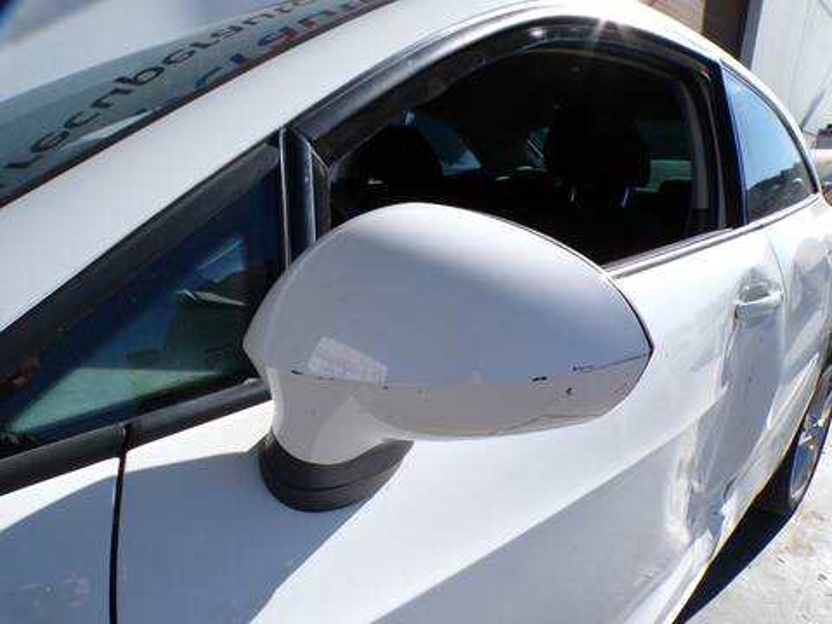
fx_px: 577
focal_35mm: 24
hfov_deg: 71.6
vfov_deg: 56.8
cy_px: 312
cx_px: 416
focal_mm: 4.3
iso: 100
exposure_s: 1/320
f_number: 5.8
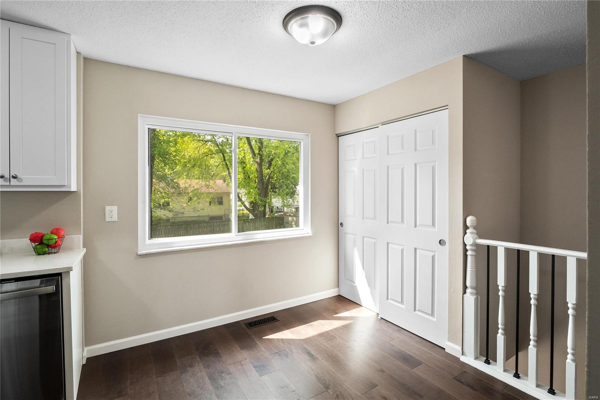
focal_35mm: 16
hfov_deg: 96.7
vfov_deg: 73.7
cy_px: 200
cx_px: 300
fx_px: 267
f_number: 8
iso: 400
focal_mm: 8
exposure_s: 1/13
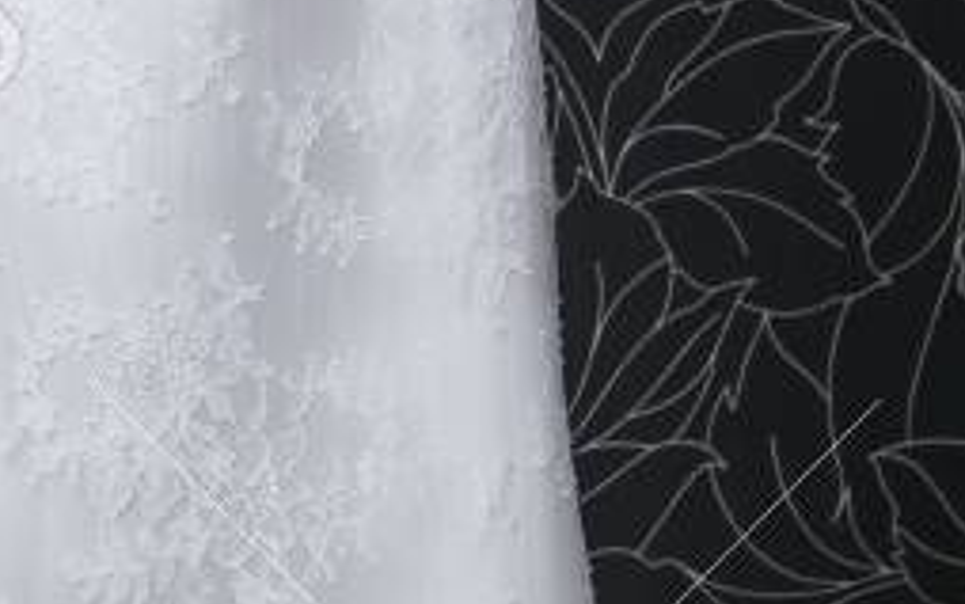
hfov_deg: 7.9
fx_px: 6867
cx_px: -338
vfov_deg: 4.9
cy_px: -631
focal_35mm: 261
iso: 200
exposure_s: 1/80
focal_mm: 50
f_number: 7.1
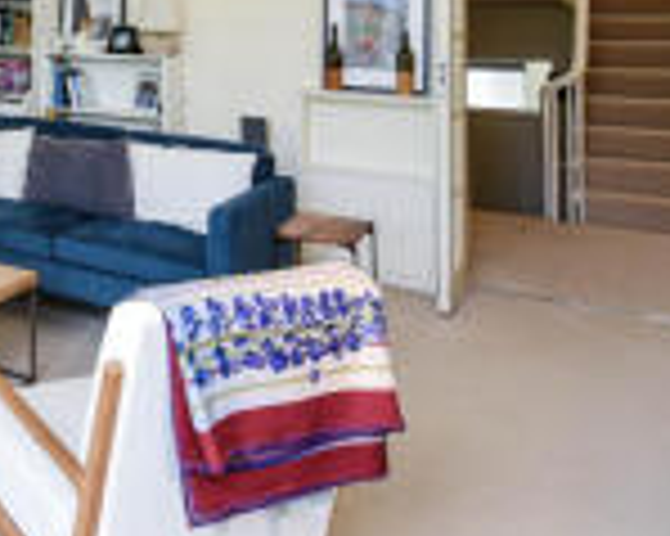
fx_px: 832
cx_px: -103
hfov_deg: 35.8
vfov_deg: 33.0
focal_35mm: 42
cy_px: 11
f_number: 8
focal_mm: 14
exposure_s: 1/30
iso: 200
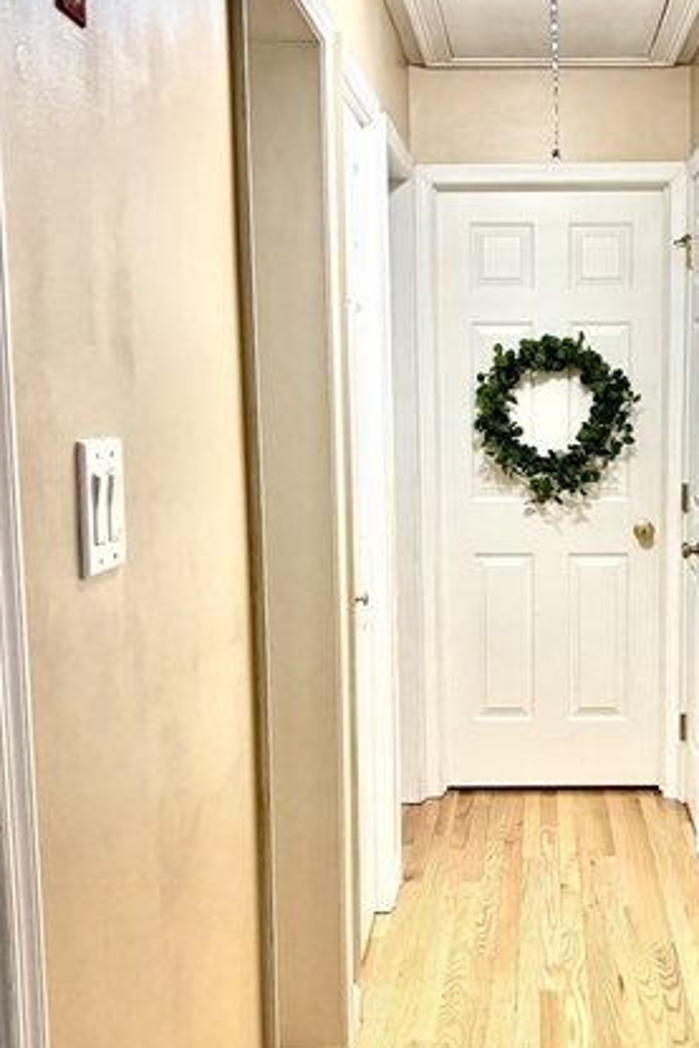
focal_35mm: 50
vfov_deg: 39.5
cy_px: 616
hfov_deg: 26.6
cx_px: 540
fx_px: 1455
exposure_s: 1/60
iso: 200
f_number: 1.6
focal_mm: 5.96
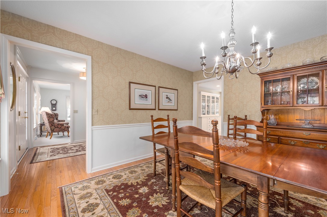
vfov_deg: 81.1
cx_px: 164
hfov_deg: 104.3
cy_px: 108
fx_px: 127
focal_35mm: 14
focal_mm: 14
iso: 200
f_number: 9
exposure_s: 1/60
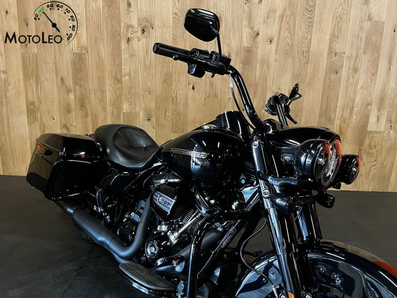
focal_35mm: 26
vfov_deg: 53.1
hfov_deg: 67.3
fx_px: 298
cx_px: 198
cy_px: 149
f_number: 1.6
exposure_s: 1/33
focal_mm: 5.1
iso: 500
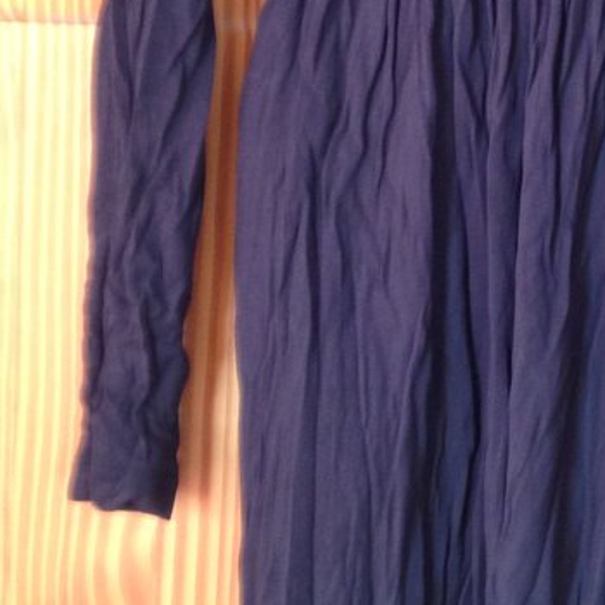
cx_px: 602
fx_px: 2195
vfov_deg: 15.6
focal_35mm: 111
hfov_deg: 15.4
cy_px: 131
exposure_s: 1/20
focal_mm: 4.12
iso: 80
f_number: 2.4
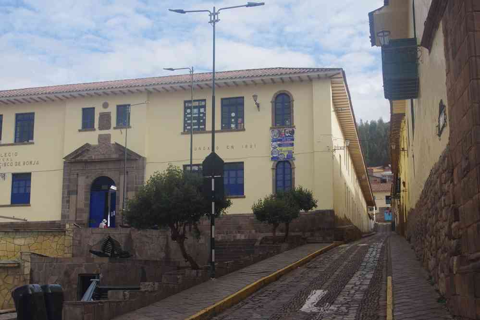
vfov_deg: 27.3
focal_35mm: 50
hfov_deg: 40.0
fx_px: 660
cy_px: 160
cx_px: 240
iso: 200
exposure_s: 1/60
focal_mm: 33
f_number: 11
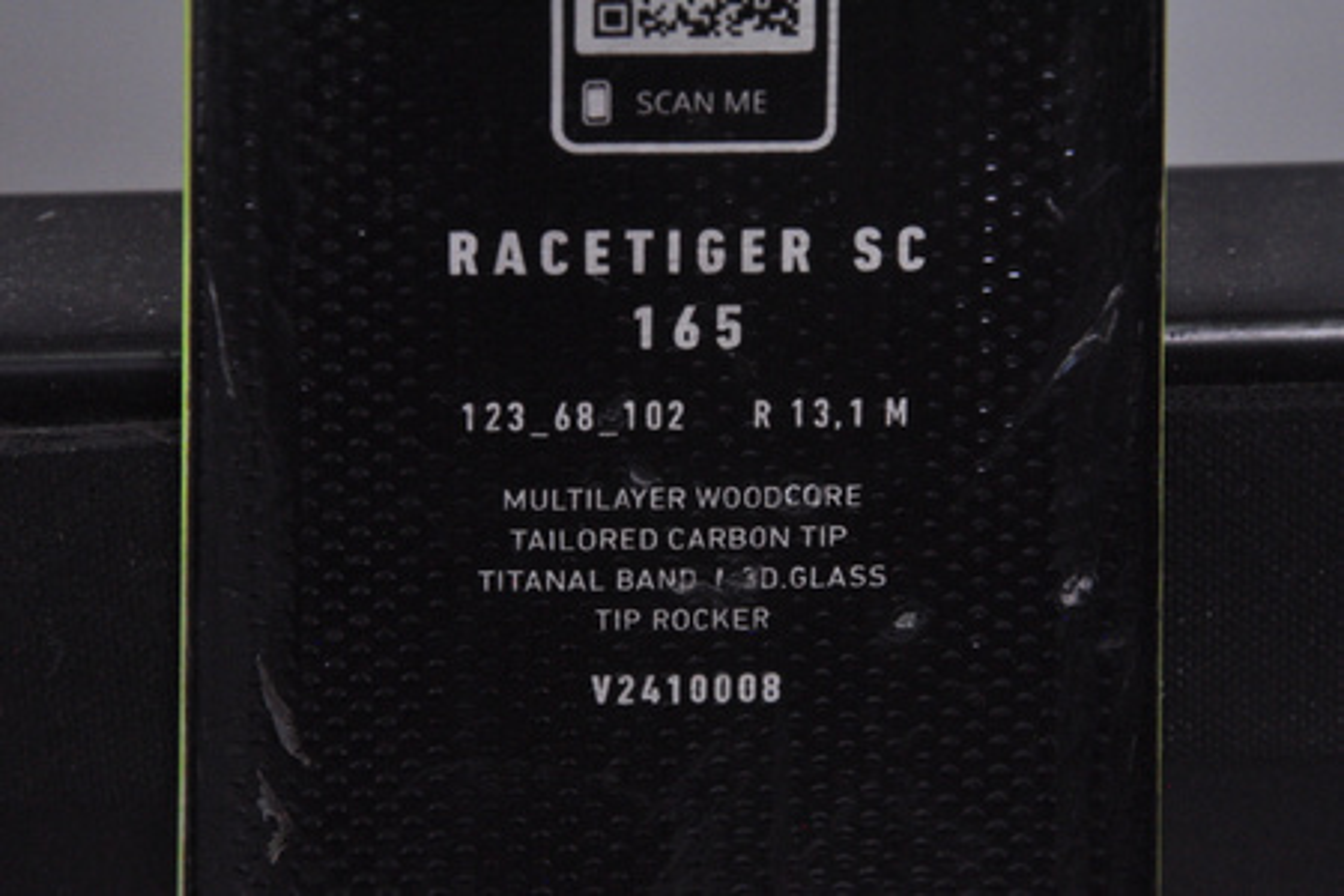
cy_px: 448
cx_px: 672
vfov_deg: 8.7
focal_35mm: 158
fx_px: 5880
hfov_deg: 13.0
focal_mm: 105
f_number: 8
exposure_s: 1/125
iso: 3200
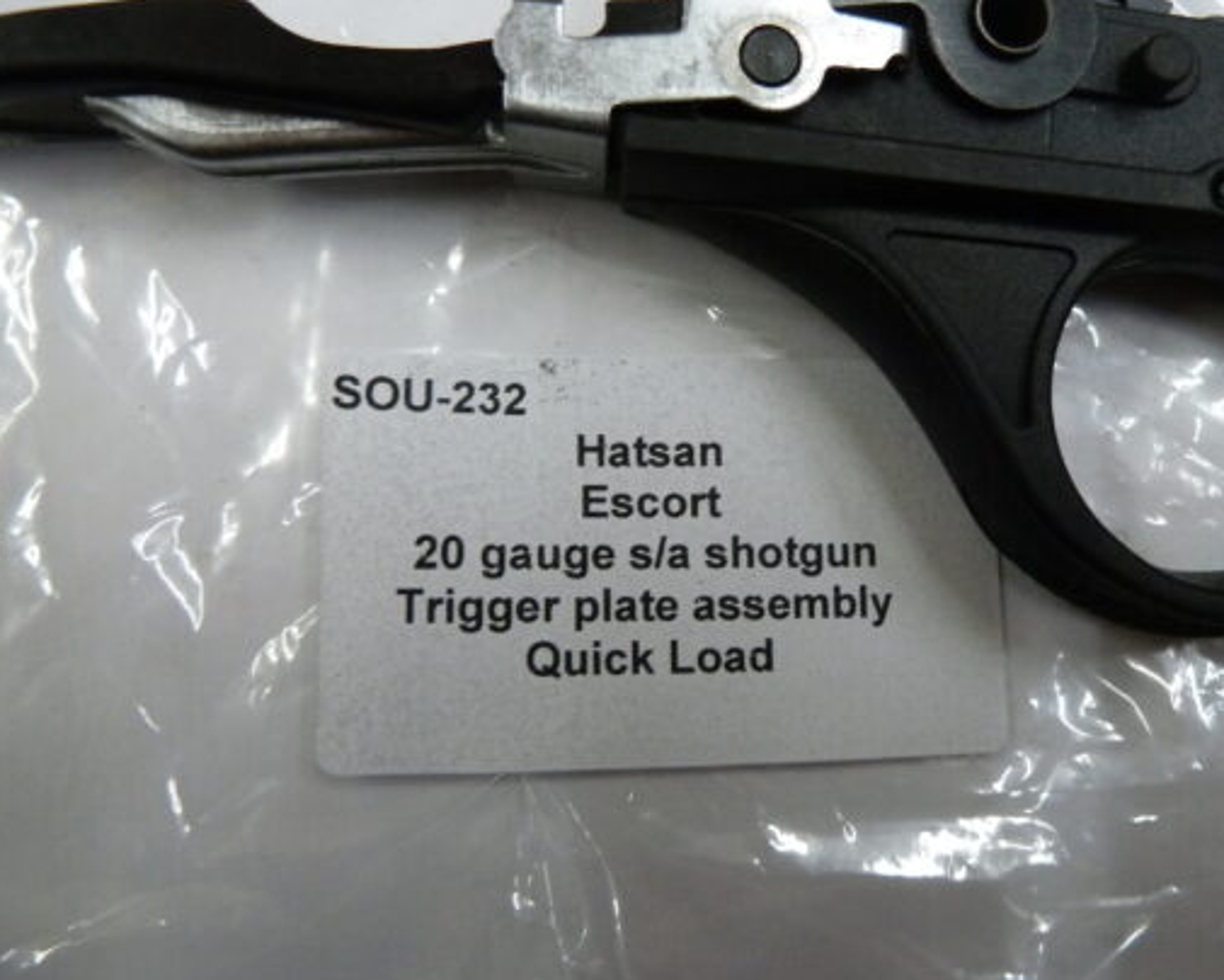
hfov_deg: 60.1
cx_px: 717
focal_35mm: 29
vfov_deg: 50.0
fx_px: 1051
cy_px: 485
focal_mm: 4.1
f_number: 3.3
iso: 400
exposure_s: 1/30
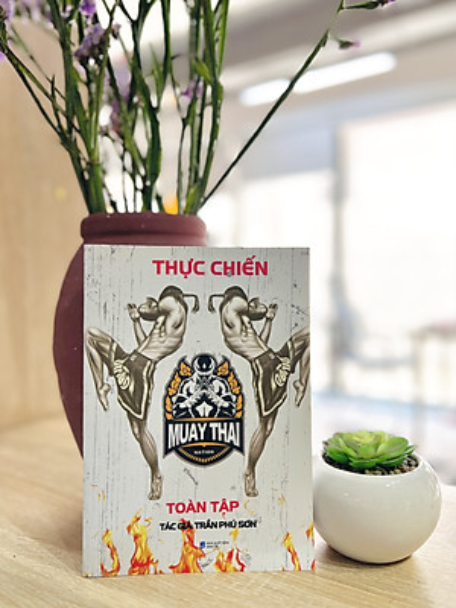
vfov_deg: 67.3
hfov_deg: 53.1
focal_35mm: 26
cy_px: 304
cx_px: 228
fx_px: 457
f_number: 1.5
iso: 64
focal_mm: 5.7
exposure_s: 1/170
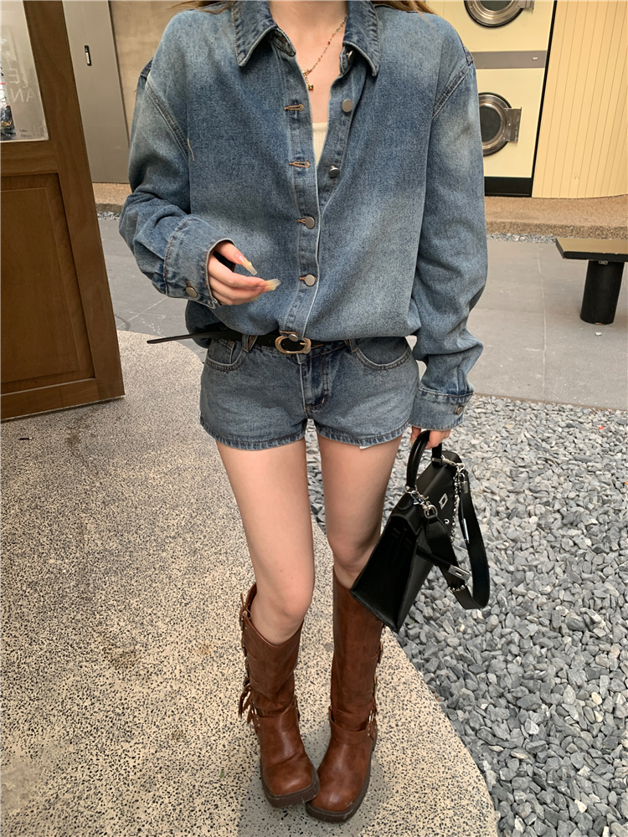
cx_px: 314
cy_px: 418
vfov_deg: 67.3
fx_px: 629
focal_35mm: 26
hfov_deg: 53.1
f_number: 1.8
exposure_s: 1/121
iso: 80
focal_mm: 4.25
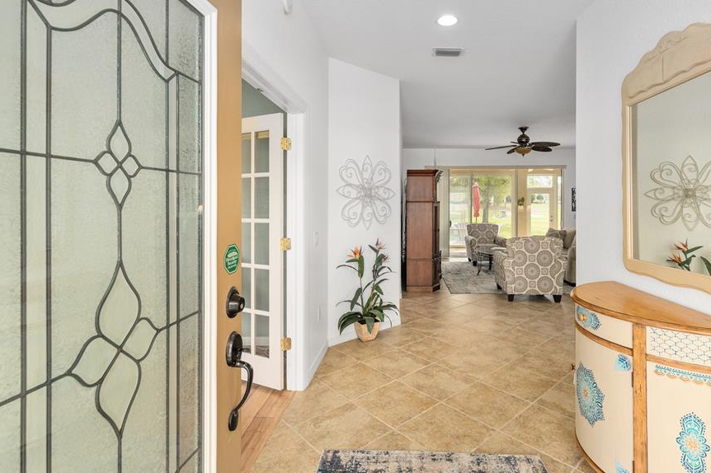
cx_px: 398
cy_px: 208
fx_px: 375
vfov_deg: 64.3
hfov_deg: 86.5
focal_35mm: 19
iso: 500
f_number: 8
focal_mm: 16
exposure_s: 1/60
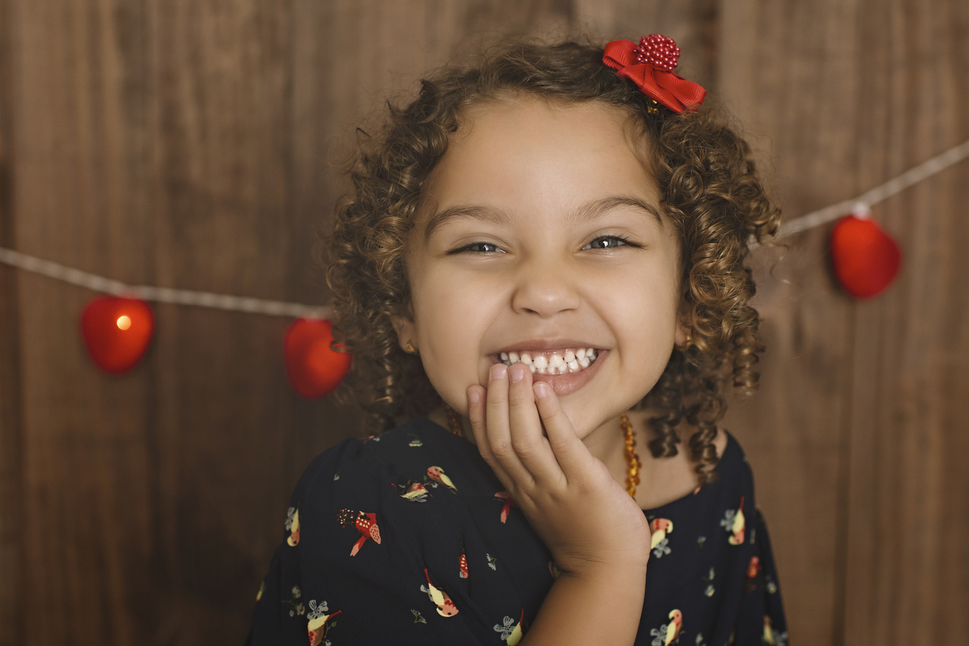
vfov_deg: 25.8
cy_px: 323
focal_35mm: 52
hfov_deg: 37.9
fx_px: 1413
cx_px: 484
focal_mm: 35
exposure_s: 1/200
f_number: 2.8
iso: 400
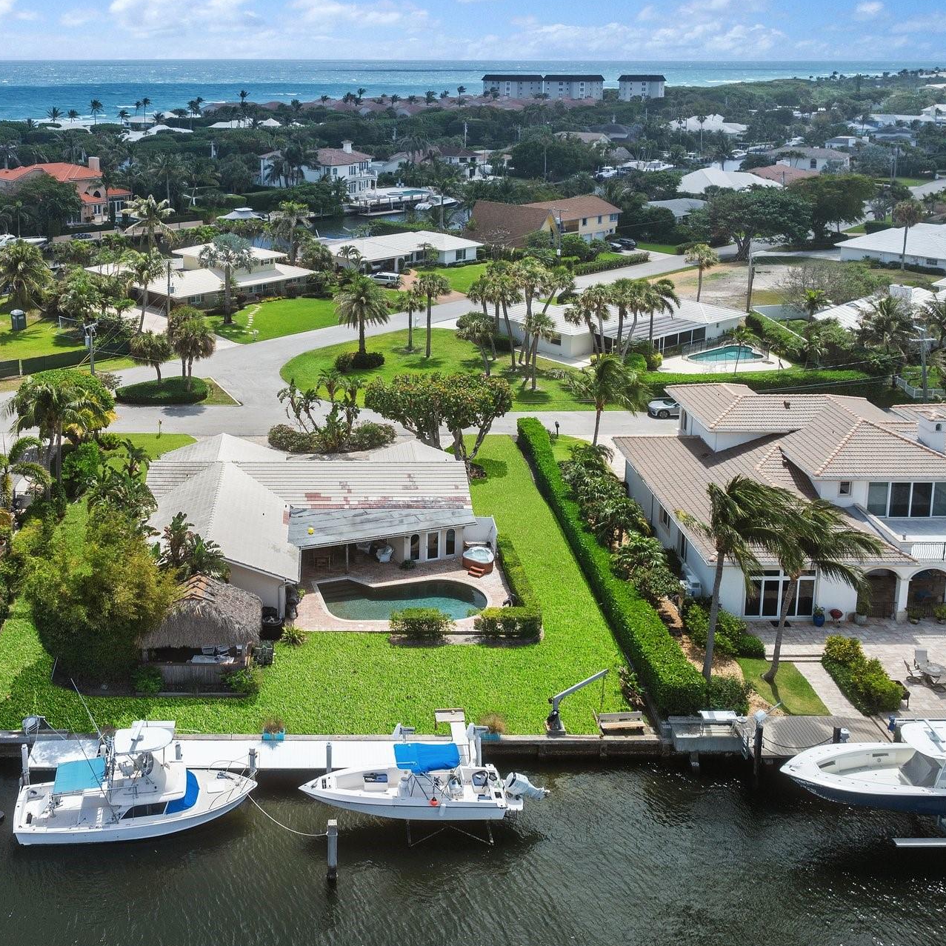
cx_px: 303
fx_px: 1051
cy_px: 505
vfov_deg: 48.4
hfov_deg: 47.5
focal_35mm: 34
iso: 140
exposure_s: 1/1600
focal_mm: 12.29
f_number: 2.8
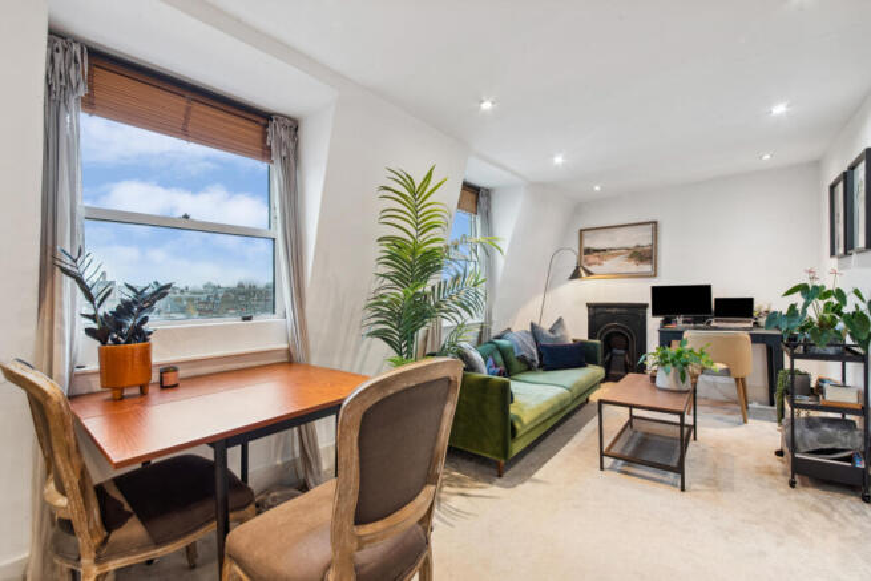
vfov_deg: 77.4
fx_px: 363
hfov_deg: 100.4
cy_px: 290
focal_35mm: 15
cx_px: 436
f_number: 11
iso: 400
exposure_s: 1/2.5
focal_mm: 15
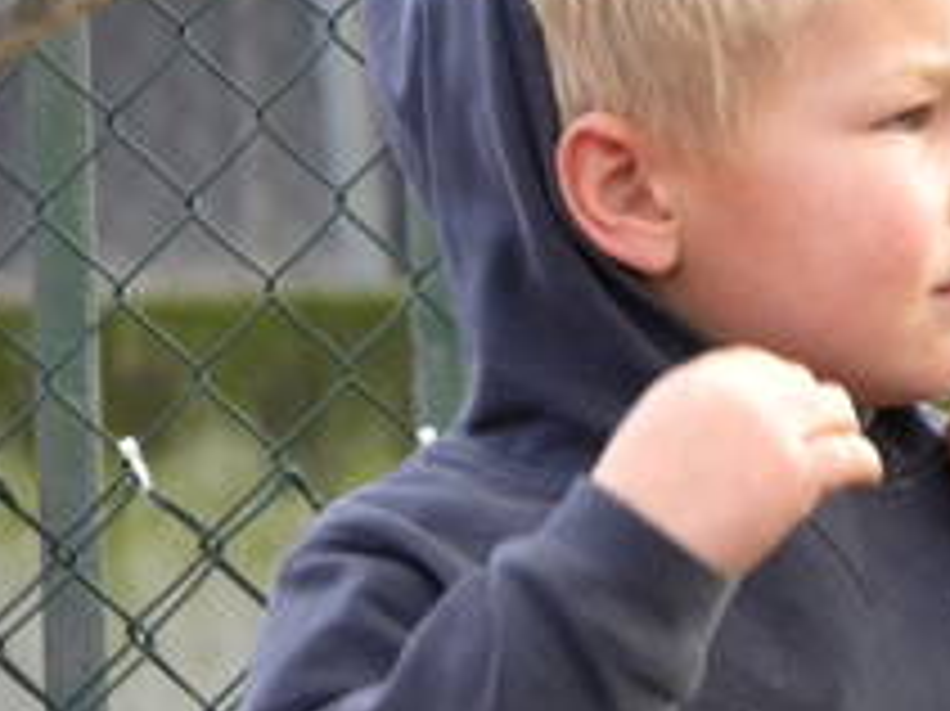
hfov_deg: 2.8
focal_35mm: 714
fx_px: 19584
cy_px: 356
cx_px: 869
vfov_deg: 2.1
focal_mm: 67.2
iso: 400
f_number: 5
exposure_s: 1/175
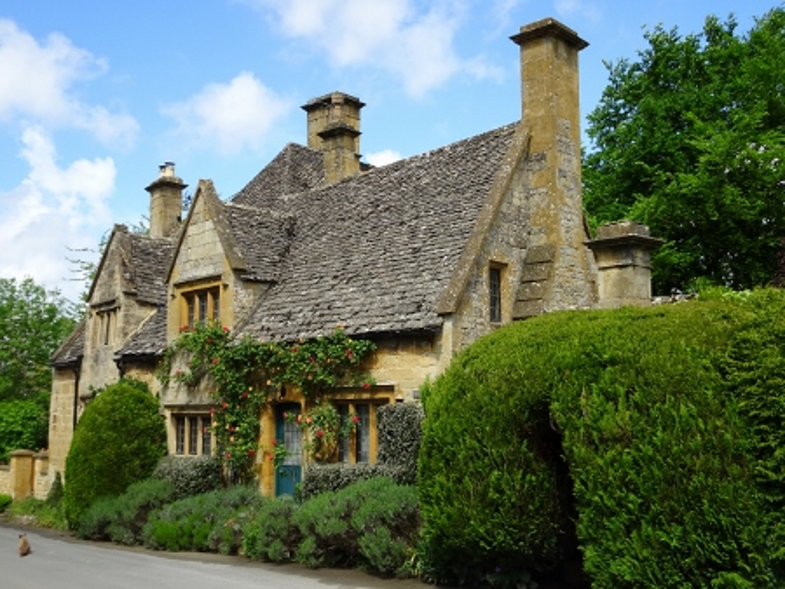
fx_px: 817
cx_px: 392
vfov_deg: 39.7
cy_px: 294
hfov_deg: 51.3
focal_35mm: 36
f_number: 4
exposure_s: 1/400
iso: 80
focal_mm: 6.17
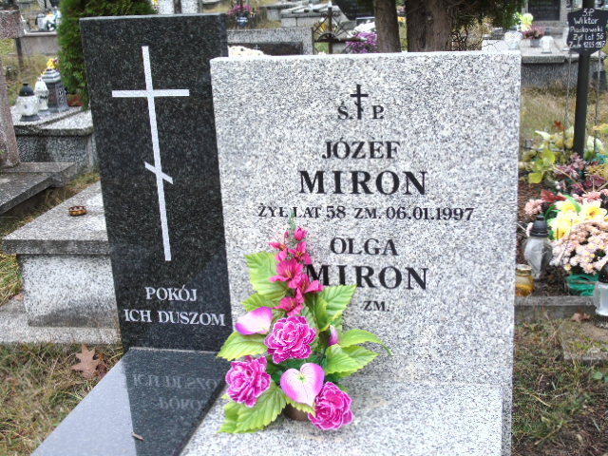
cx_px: 304
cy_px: 228
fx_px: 808
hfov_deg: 41.2
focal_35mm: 46
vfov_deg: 31.5
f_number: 4.1
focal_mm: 8.2
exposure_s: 1/30
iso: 160
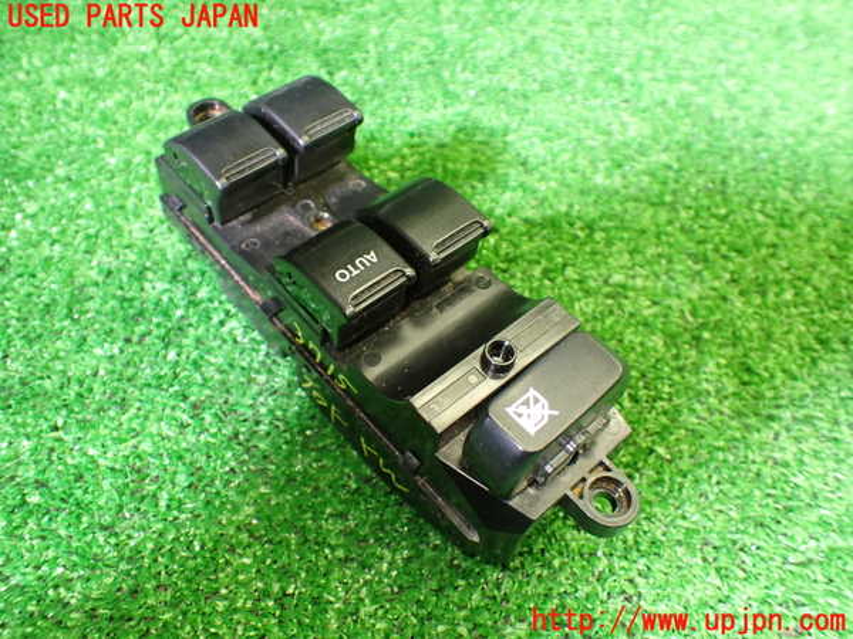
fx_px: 739
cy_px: 320
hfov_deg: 60.0
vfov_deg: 46.8
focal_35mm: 30
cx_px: 426
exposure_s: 1/125
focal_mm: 5.4
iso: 800
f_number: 2.3
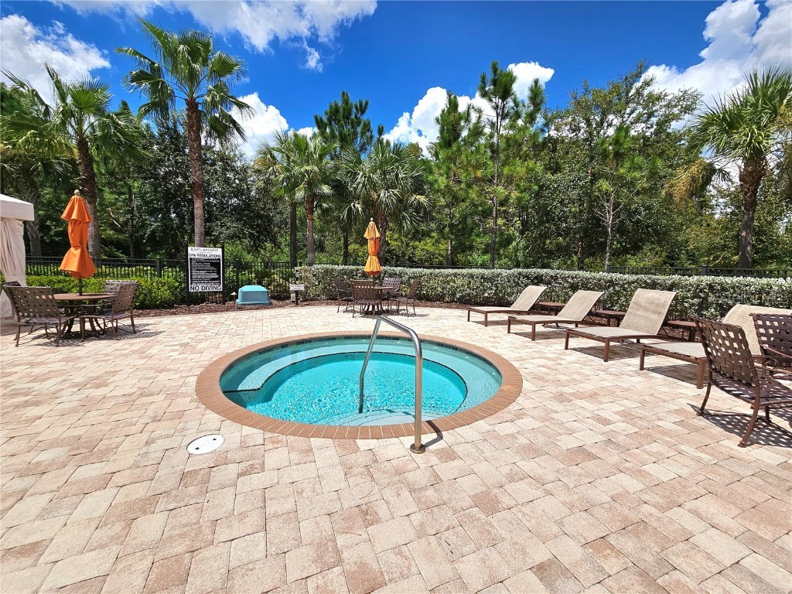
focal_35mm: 13
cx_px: 396
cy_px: 297
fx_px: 297
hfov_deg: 106.2
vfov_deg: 89.9
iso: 50
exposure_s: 1/5000
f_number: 2.2
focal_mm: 2.2
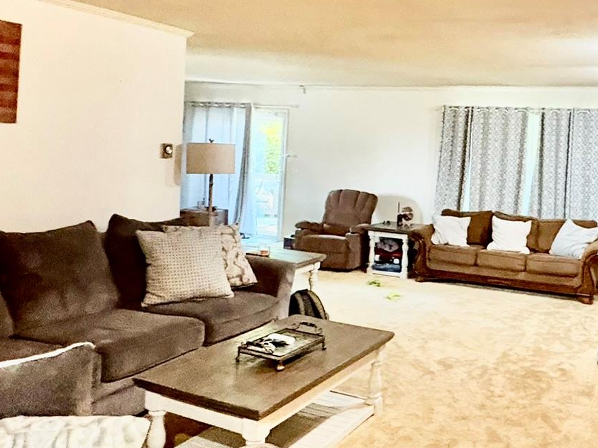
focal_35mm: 34
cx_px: 435
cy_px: 162
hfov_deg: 52.0
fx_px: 587
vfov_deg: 41.4
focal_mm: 2.22
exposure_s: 1/60
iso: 640
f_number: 2.2
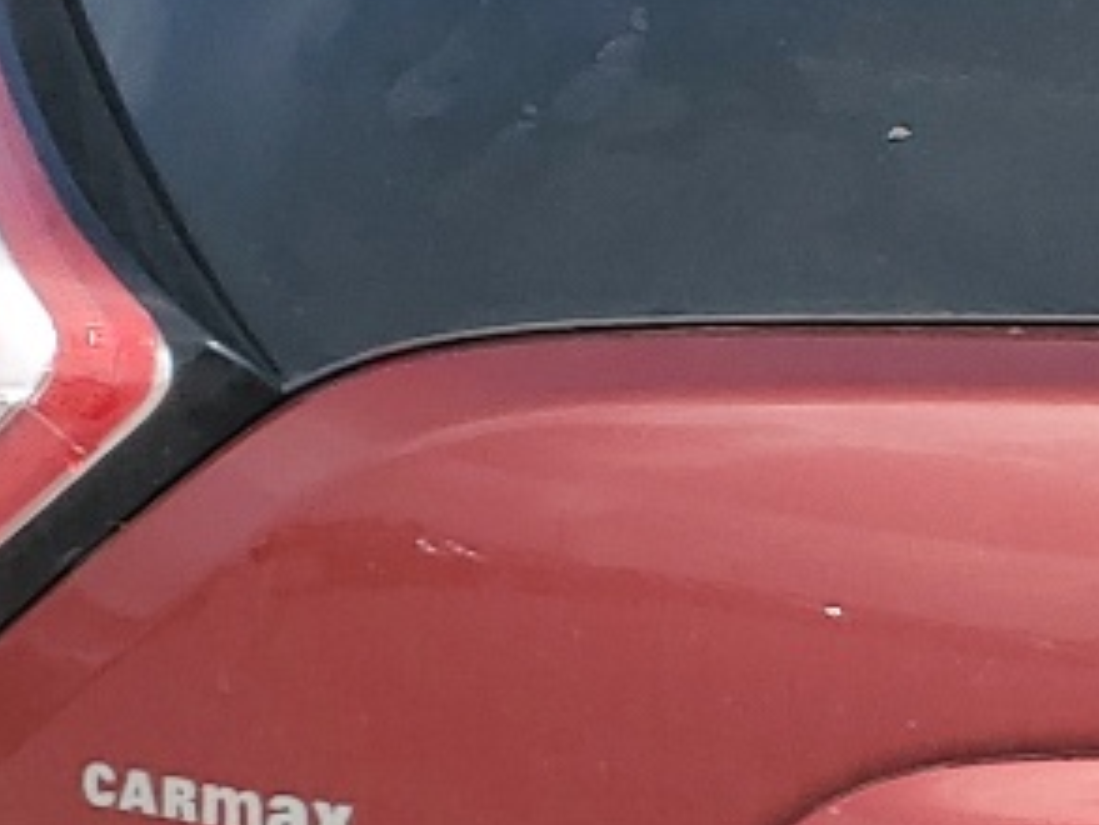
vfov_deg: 10.4
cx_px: 1737
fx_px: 4510
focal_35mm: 142
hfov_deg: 13.0
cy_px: 690
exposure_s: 1/2000
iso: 50
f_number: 1.5
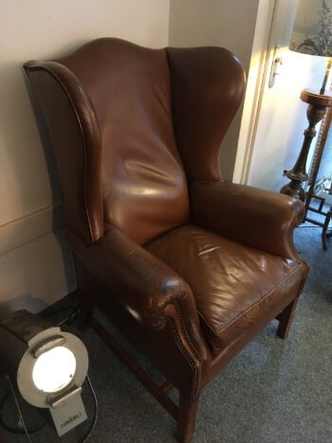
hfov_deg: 48.2
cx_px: 166
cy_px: 222
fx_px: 371
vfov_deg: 61.7
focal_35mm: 29
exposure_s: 1/17
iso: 200
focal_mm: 4.15
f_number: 2.2
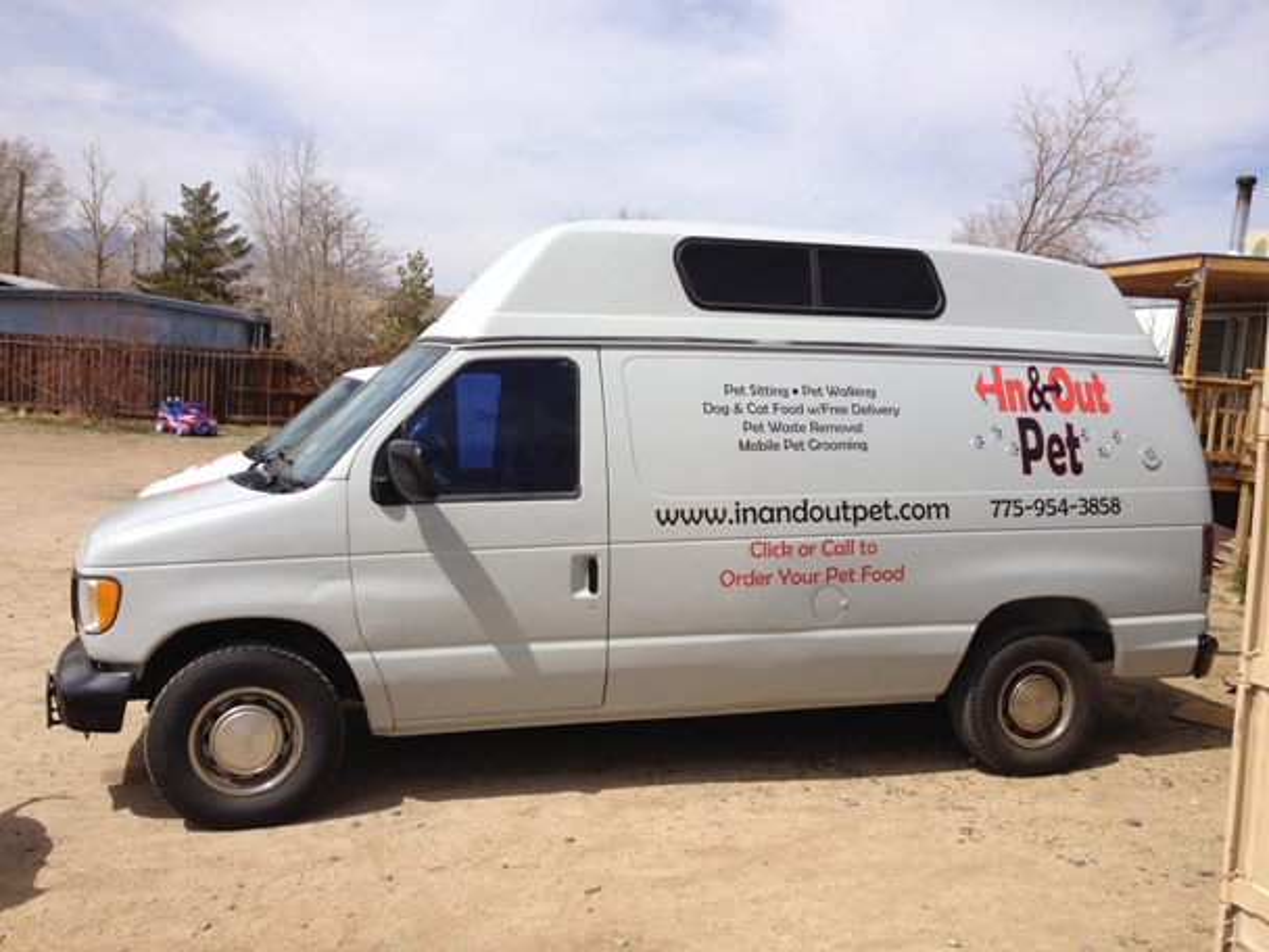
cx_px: 634
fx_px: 1283
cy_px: 476
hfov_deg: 52.6
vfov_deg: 40.7
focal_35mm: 35
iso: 64
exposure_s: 1/2304
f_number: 2.4
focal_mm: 4.28
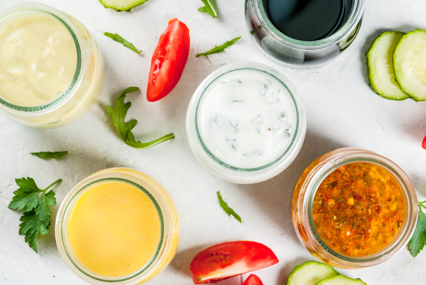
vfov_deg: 13.1
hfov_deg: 19.4
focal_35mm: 105
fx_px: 1244
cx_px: 213
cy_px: 142
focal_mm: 70
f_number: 13
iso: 200
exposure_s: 1/125
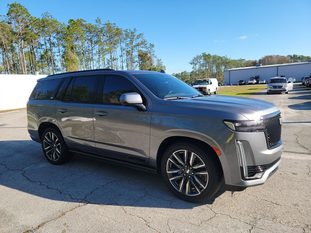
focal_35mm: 24
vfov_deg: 56.8
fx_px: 216
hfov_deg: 71.6
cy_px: 116
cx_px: 156
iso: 50
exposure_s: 1/490
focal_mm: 6.7
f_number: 1.8
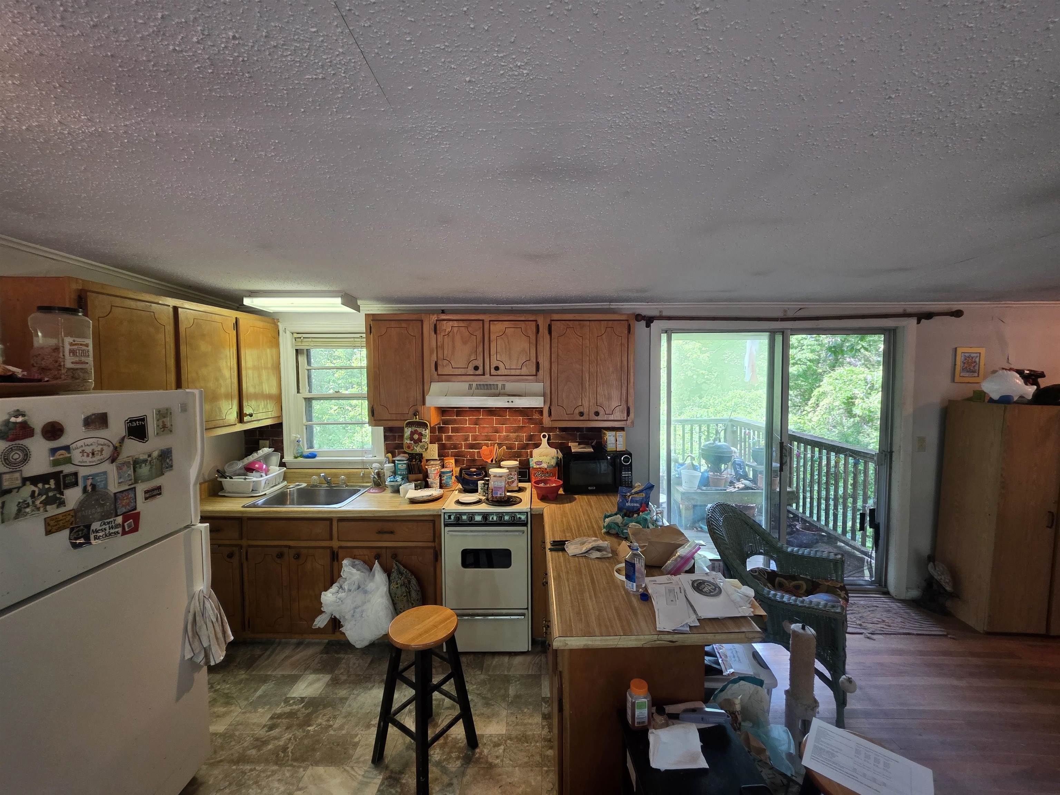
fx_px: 398
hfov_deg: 106.2
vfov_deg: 89.9
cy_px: 398
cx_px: 530
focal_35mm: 13
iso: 250
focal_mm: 2.2
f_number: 1.9
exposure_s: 1/60
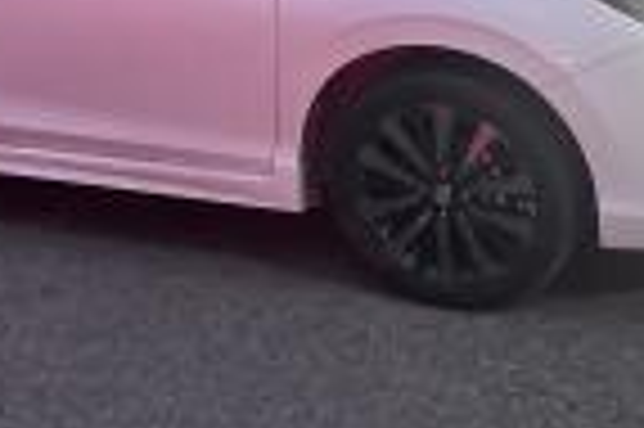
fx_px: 1090
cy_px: -95
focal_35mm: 61
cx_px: 216
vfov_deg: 20.6
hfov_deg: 32.6
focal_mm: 6.86
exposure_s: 1/29
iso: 1250
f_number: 1.78
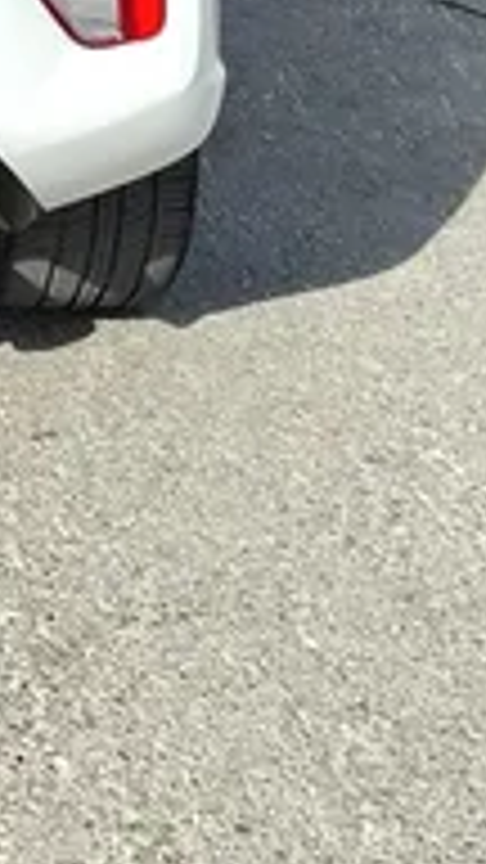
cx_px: -639
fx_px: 2154
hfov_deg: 11.1
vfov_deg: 19.8
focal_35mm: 94
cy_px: -414
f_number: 1.8
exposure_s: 1/3333
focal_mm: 5.54
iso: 50
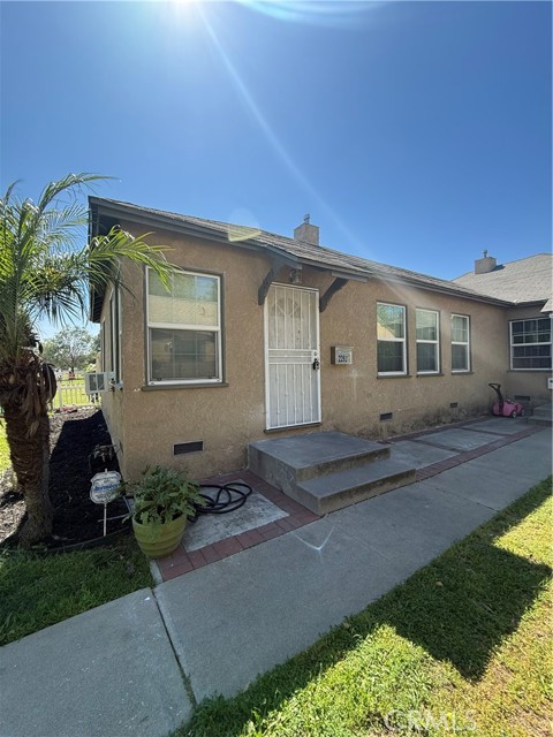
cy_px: 368
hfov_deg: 85.7
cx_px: 276
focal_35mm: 14
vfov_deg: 102.1
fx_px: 298
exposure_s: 1/888
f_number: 2.2
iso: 64
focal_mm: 2.22
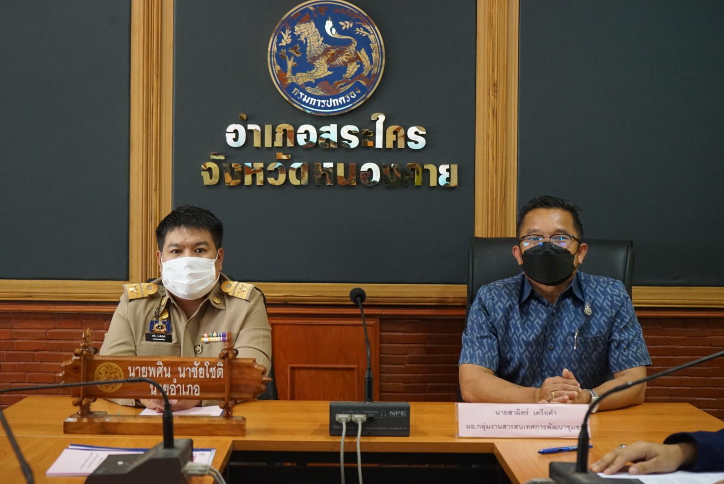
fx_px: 1147
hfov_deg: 35.0
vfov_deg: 23.8
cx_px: 362
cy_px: 242
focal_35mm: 57
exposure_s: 1/160
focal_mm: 57
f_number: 5
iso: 5000
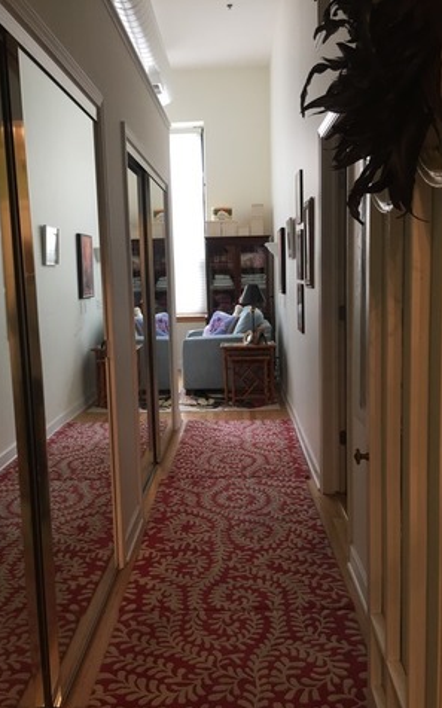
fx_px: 598
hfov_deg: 40.5
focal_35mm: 31
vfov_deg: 61.3
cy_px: 355
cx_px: 210
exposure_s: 1/30
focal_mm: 4.15
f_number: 2.2
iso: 80
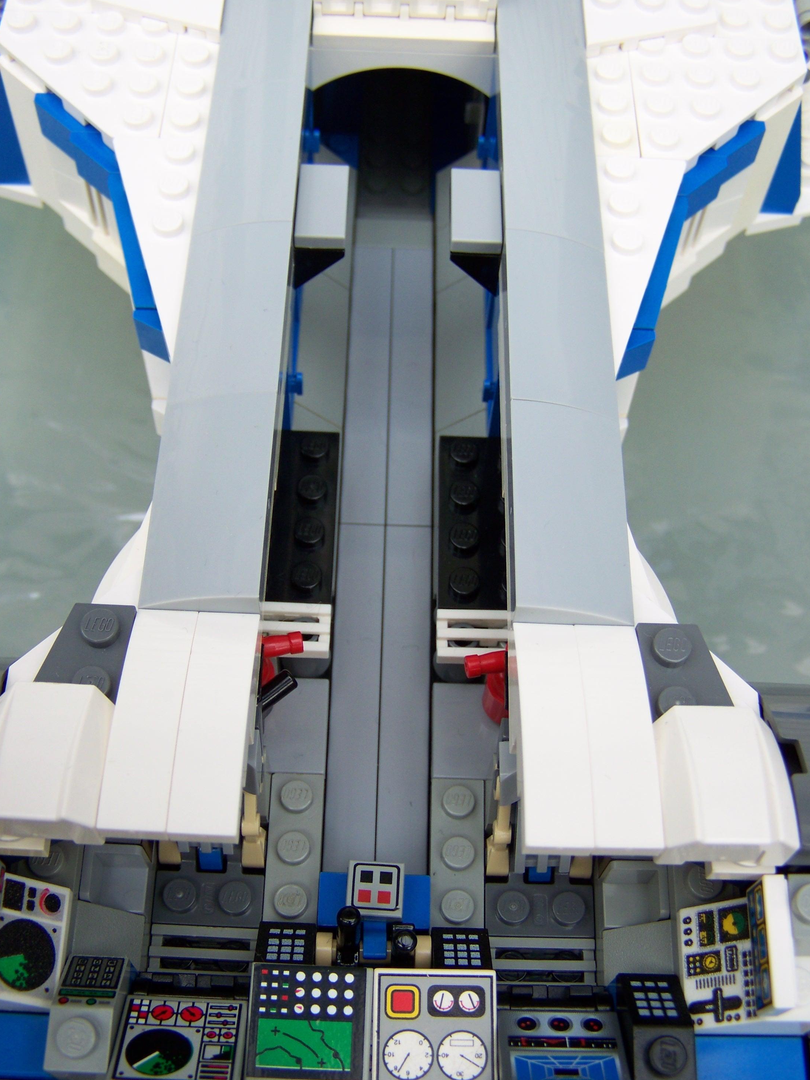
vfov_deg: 46.8
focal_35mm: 40
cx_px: 398
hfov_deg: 36.0
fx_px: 1248
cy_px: 561
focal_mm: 6.3
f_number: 2.8
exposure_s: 1/125
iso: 64
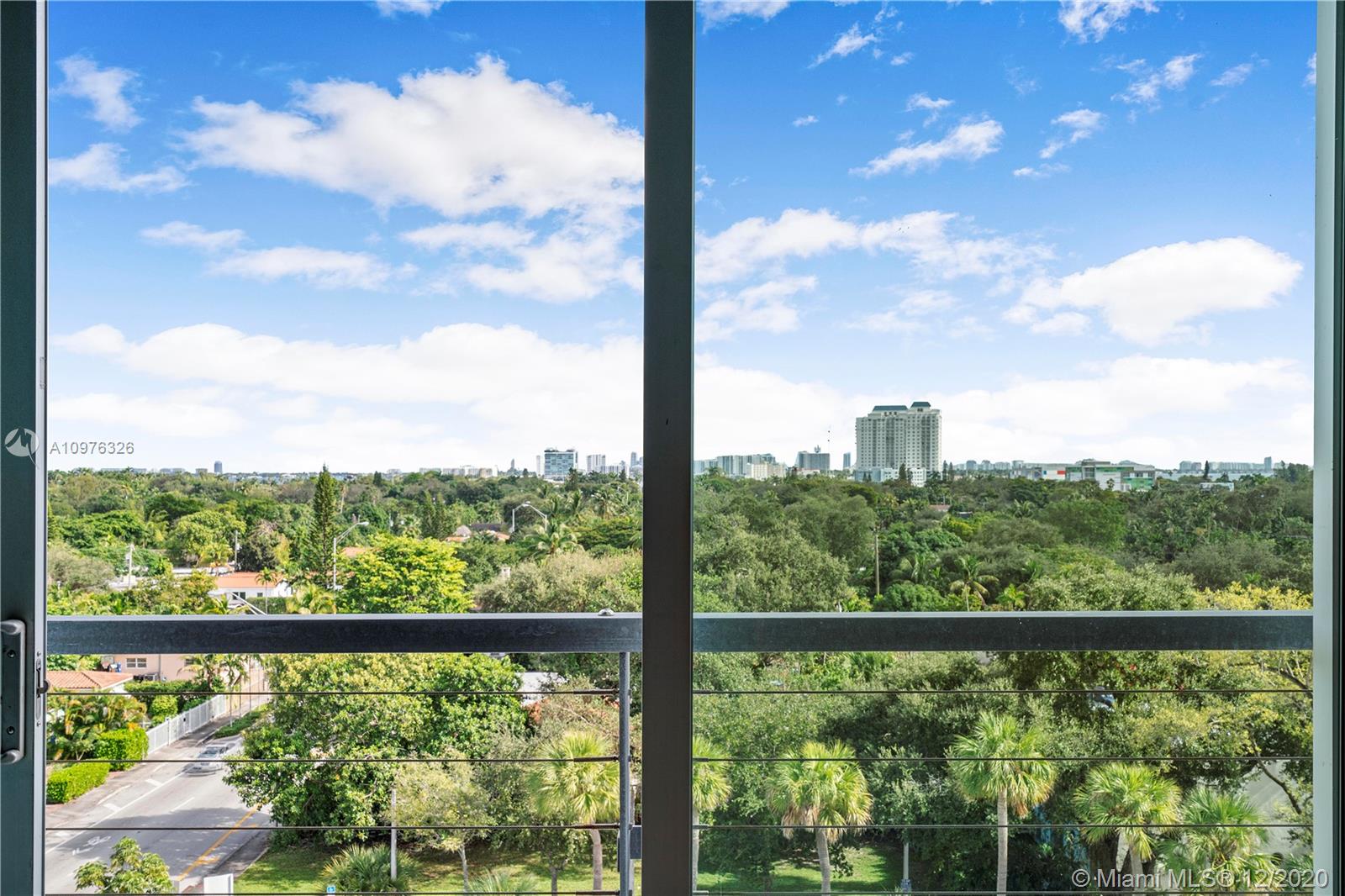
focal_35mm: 35
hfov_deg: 54.4
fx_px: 1307
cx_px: 672
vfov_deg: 37.8
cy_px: 448
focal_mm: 35
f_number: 10
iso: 200
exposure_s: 1/400
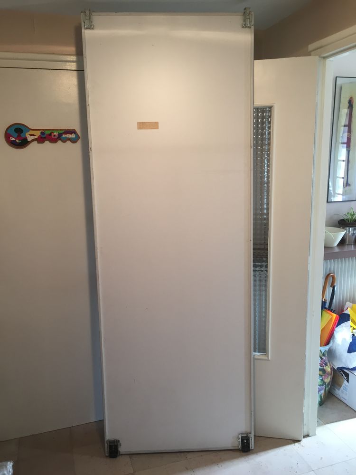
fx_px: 398
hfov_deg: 48.2
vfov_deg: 61.7
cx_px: 178
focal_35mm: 29
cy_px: 238
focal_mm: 4.15
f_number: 2.2
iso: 80
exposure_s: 1/33
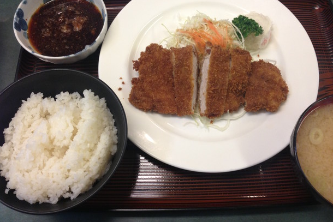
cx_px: 172
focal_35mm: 36
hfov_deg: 53.1
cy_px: 98
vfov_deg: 36.8
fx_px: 333
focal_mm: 4.13
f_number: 2.4
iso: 100
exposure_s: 1/20
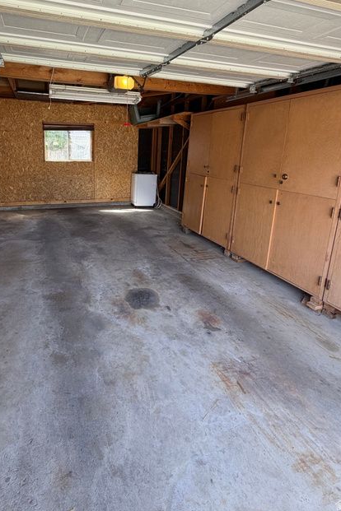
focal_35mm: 18
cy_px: 197
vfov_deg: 88.5
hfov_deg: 65.4
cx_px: 111
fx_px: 256
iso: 80
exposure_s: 1/121
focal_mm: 2.22
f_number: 2.2
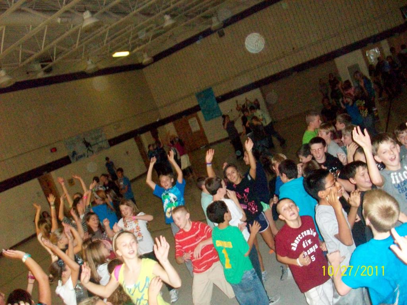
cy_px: 152
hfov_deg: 54.0
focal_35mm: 34
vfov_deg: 41.8
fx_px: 400
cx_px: 204
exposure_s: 1/125
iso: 640
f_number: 2.8
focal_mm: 5.7
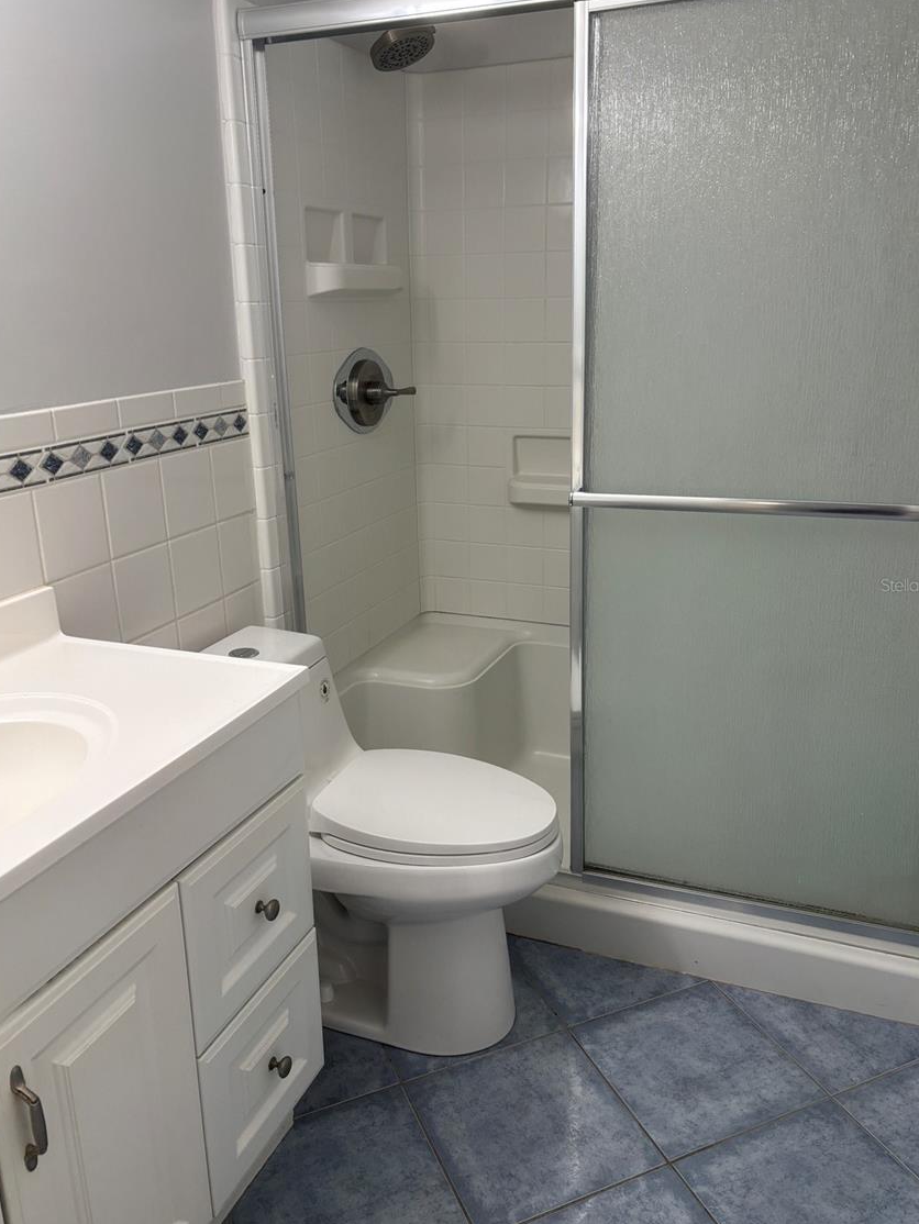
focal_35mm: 28
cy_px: 585
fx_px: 991
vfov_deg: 63.4
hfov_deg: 49.8
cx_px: 464
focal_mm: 5.96
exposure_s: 1/120
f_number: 1.6
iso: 100
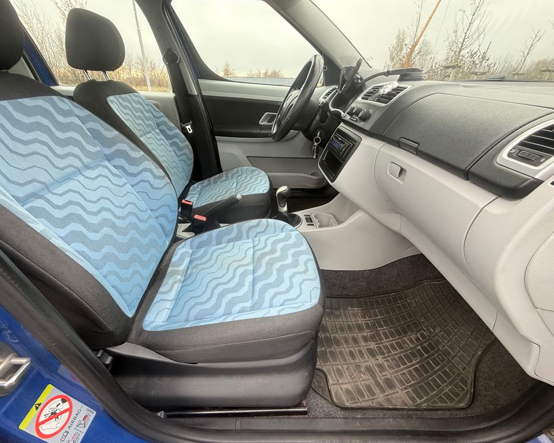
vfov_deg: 84.0
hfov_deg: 96.6
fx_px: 246
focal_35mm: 15
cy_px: 224
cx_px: 257
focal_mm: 2.22
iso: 80
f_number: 2.2
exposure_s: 1/99
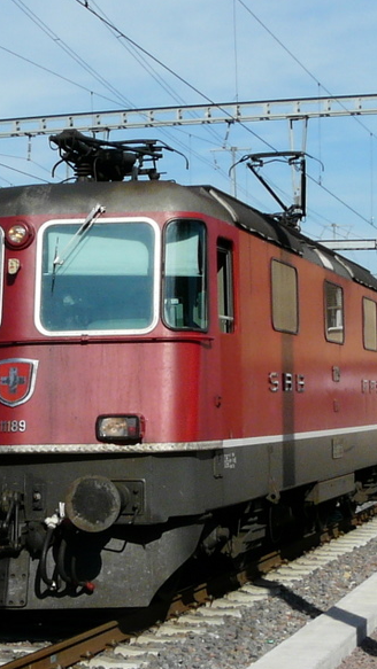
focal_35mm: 58
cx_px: 111
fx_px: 1031
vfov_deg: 36.0
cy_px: 361
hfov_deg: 20.6
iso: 100
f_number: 6.3
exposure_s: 1/500
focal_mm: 5.1
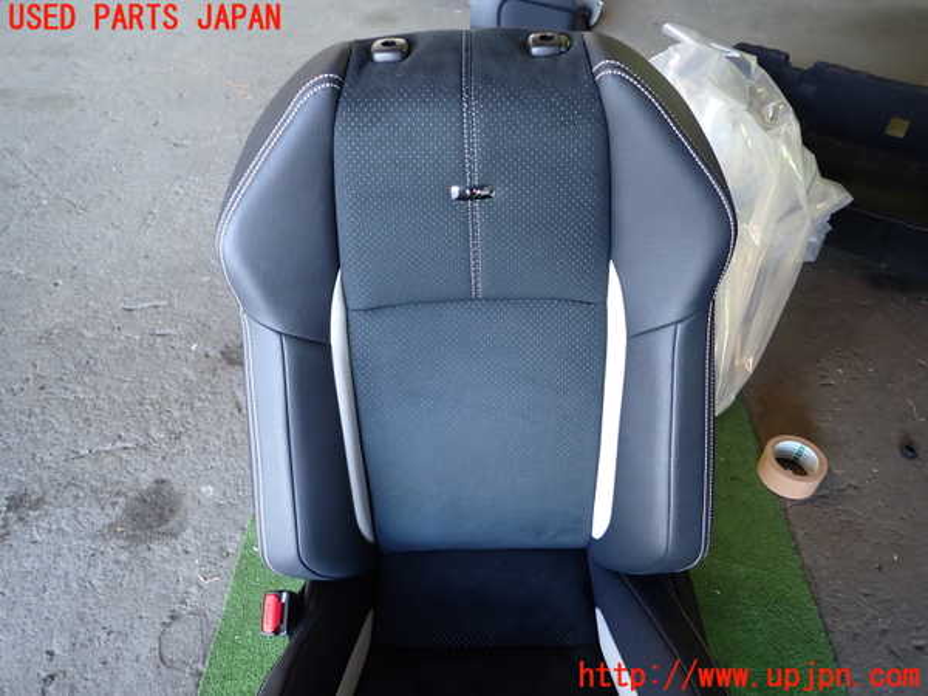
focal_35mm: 25
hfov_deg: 69.4
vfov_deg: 54.9
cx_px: 464
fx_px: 670
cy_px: 348
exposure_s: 1/30
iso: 200
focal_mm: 4.5
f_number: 2
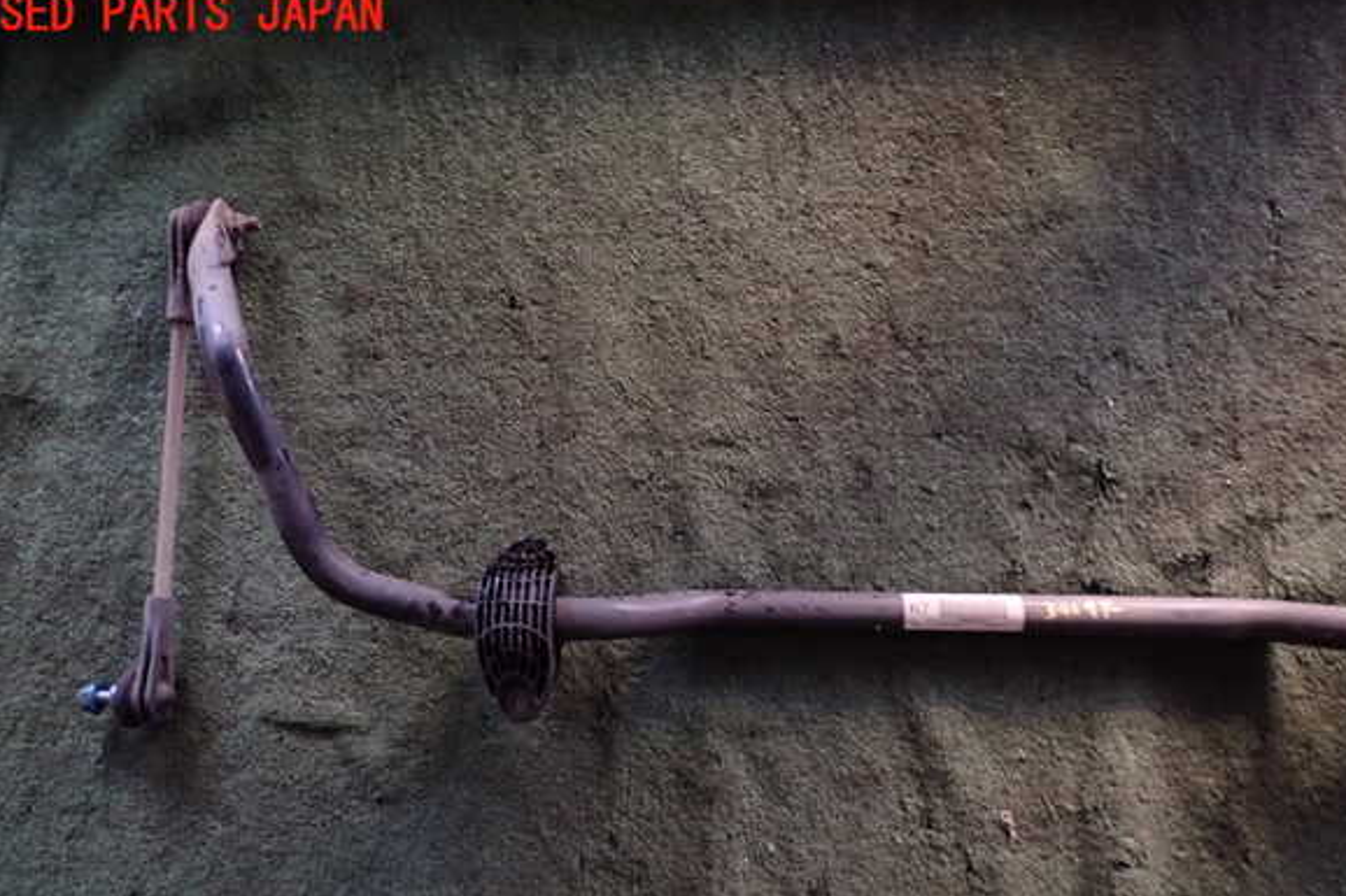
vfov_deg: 47.8
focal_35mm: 27
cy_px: 510
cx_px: 659
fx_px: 1009
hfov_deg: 67.4
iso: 500
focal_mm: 4.5
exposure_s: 1/30
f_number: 2
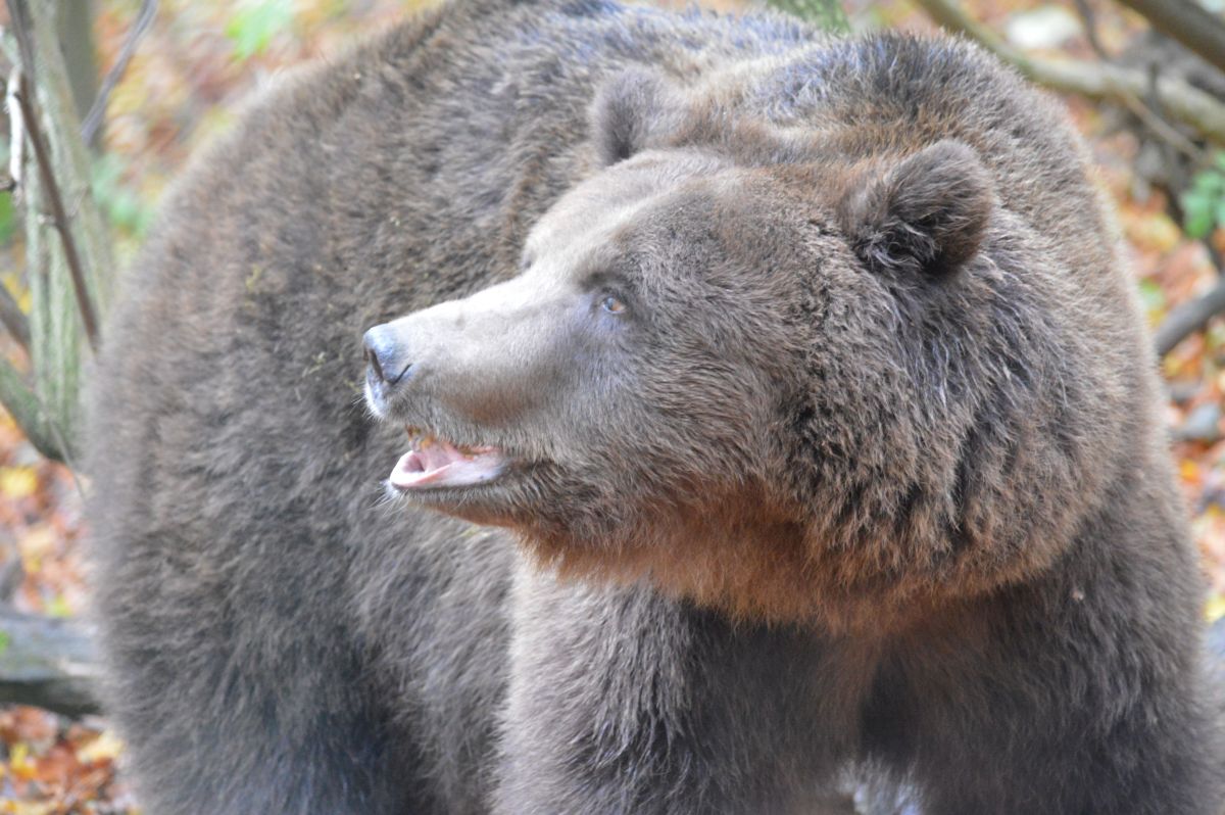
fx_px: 8415
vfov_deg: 5.5
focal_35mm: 248
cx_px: 612
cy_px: 408
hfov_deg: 8.3
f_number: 5
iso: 3200
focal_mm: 165
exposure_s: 1/30
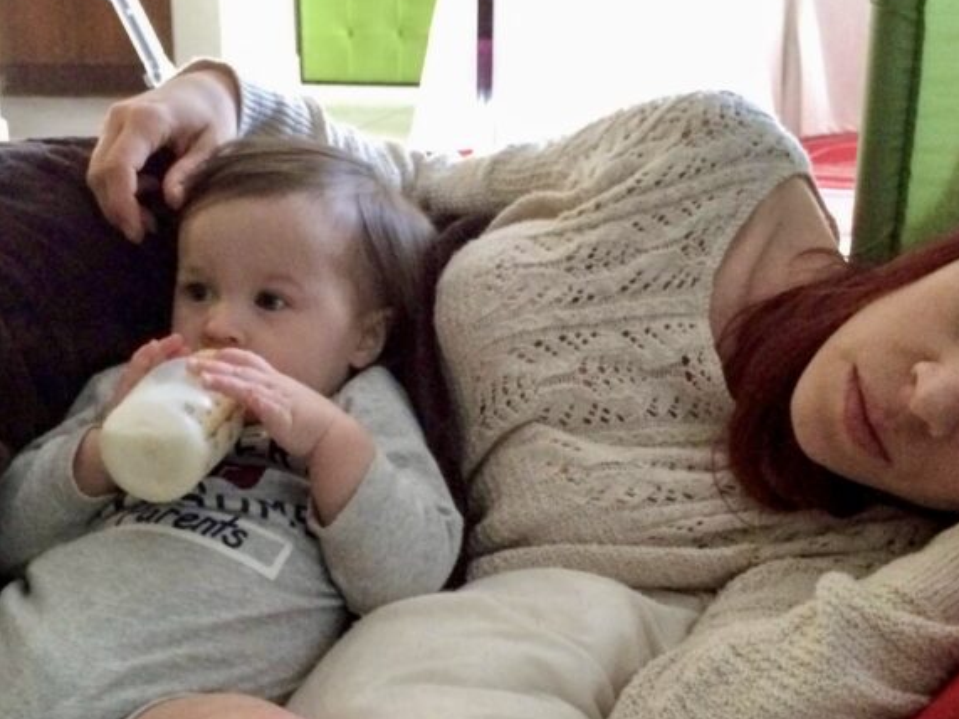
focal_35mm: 52
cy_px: 457
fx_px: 1440
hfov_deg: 36.7
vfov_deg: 27.9
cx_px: 400
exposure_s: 1/15
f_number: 2.2
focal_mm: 4.15
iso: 640
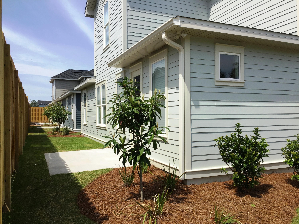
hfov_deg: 61.7
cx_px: 150
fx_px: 250
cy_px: 112
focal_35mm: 29
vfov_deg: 48.2
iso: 32
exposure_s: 1/2326
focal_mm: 4.15
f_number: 2.2
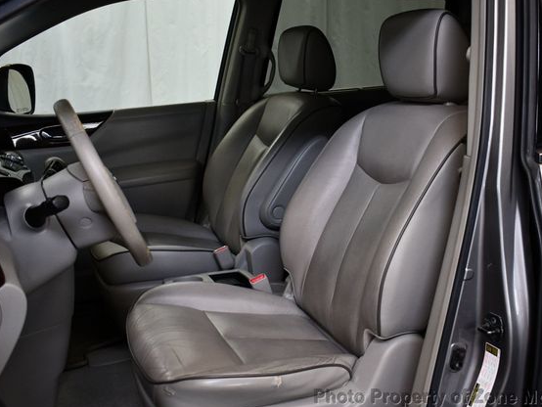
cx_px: 302
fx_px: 627
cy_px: 206
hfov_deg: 46.7
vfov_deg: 36.0
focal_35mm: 40
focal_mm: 18
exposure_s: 1/200
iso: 800
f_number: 3.5
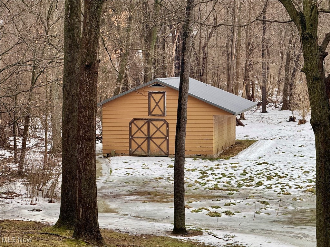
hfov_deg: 16.4
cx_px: 165
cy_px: 124
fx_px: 1144
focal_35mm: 120
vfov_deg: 12.3
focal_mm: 15.66
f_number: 2.8
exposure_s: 1/99
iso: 50
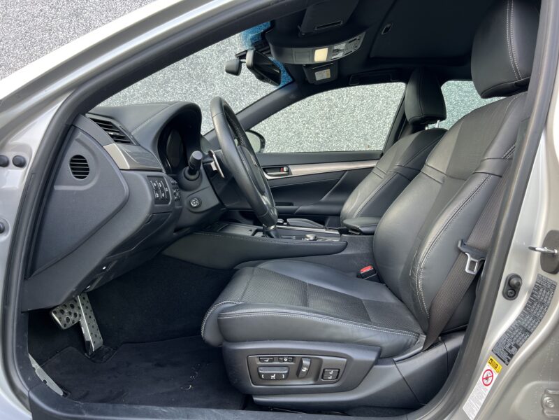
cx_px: 280
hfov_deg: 67.3
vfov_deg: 53.1
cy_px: 210
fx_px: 420
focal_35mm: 26
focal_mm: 5.7
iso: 64
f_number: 1.5
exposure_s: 1/121
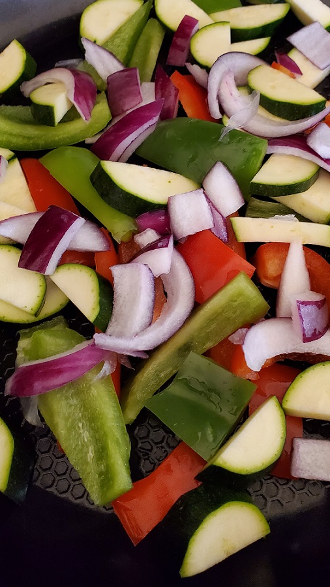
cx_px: 209
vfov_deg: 60.9
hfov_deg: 36.4
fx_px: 498
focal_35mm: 32
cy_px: 264
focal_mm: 4.3
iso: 640
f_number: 2.4
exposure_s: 1/13
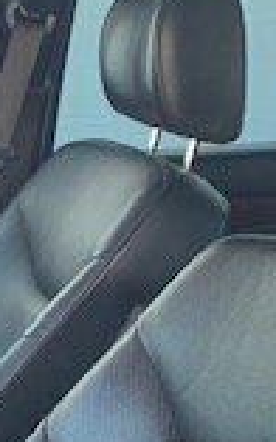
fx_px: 1349
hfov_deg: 10.8
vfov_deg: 17.6
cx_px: -242
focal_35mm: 112
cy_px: 546
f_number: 1.8
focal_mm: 4.25
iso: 50
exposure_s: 1/121
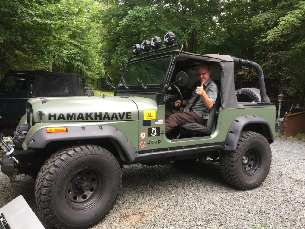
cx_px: 152
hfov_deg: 61.7
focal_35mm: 29
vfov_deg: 48.2
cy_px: 114
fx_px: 256
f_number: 2.2
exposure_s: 1/30
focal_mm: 4.15
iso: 40
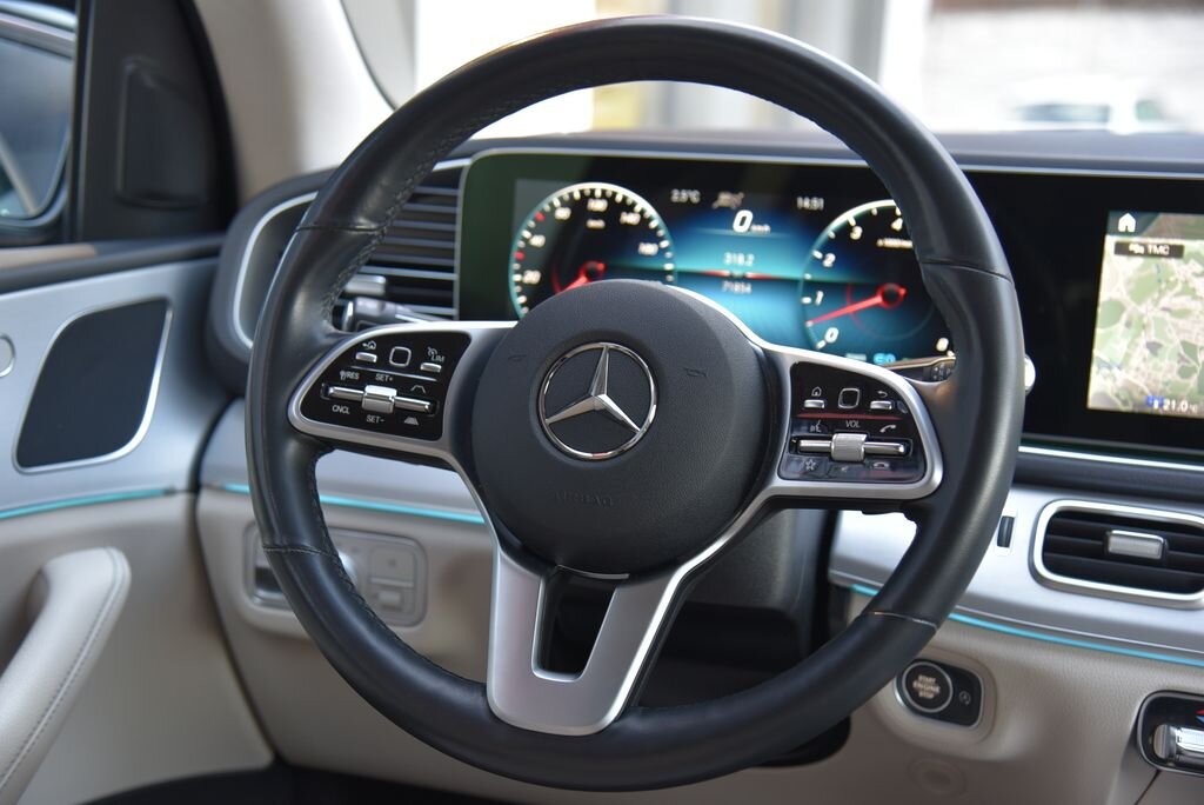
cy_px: 402
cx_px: 602
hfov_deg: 38.2
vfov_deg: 26.0
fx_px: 1740
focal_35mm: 52
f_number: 4
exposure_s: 1/15
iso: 500
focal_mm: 52
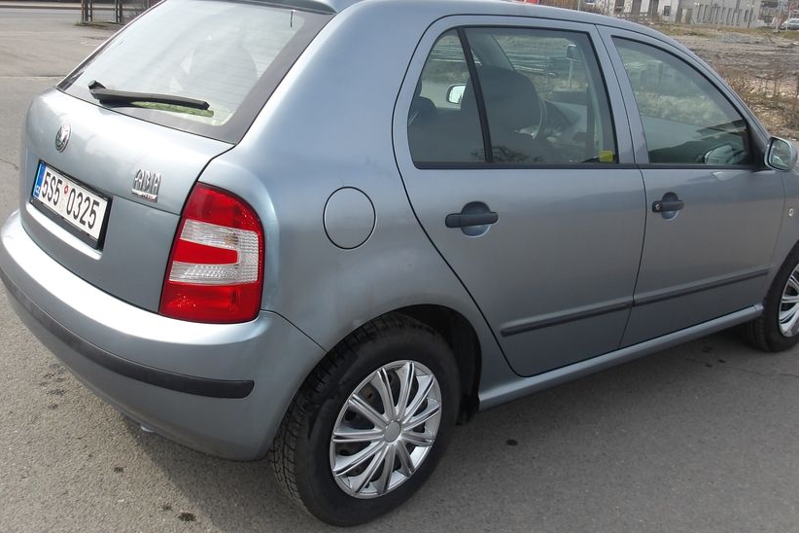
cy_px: 233
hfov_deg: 54.4
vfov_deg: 37.8
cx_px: 406
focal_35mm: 35
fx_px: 777
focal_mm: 4.9
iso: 100
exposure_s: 1/907
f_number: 3
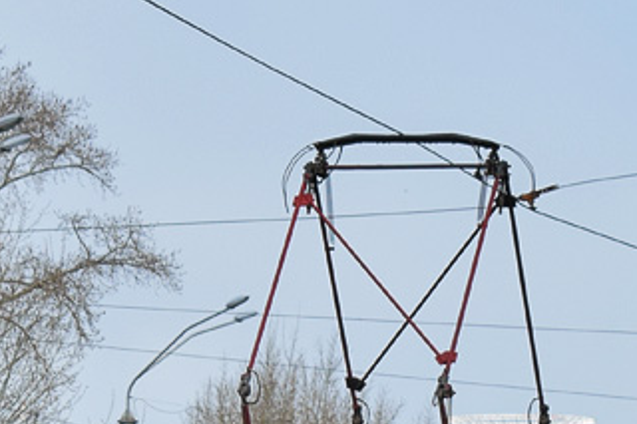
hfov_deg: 7.6
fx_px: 4775
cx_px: 217
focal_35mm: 270
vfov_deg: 5.0
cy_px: 715
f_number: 6.3
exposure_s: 1/800
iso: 200
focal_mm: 48
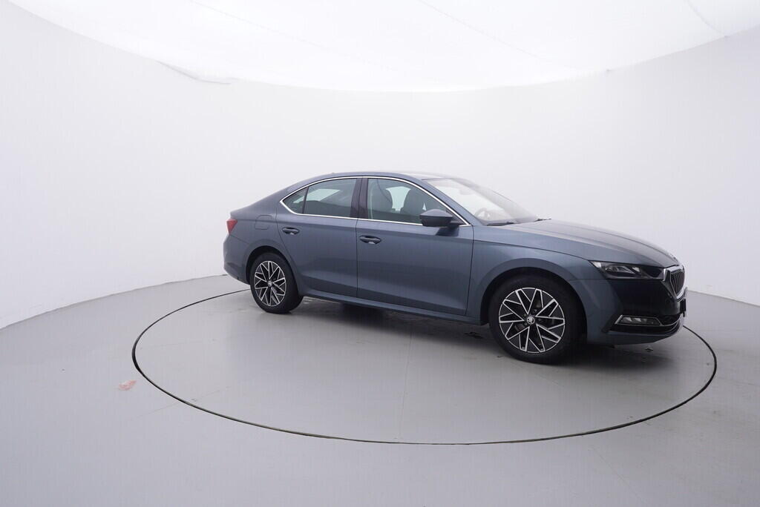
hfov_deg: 77.3
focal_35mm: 22
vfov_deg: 56.2
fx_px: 475
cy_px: 254
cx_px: 380
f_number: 5
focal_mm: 15
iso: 200
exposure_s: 1/80
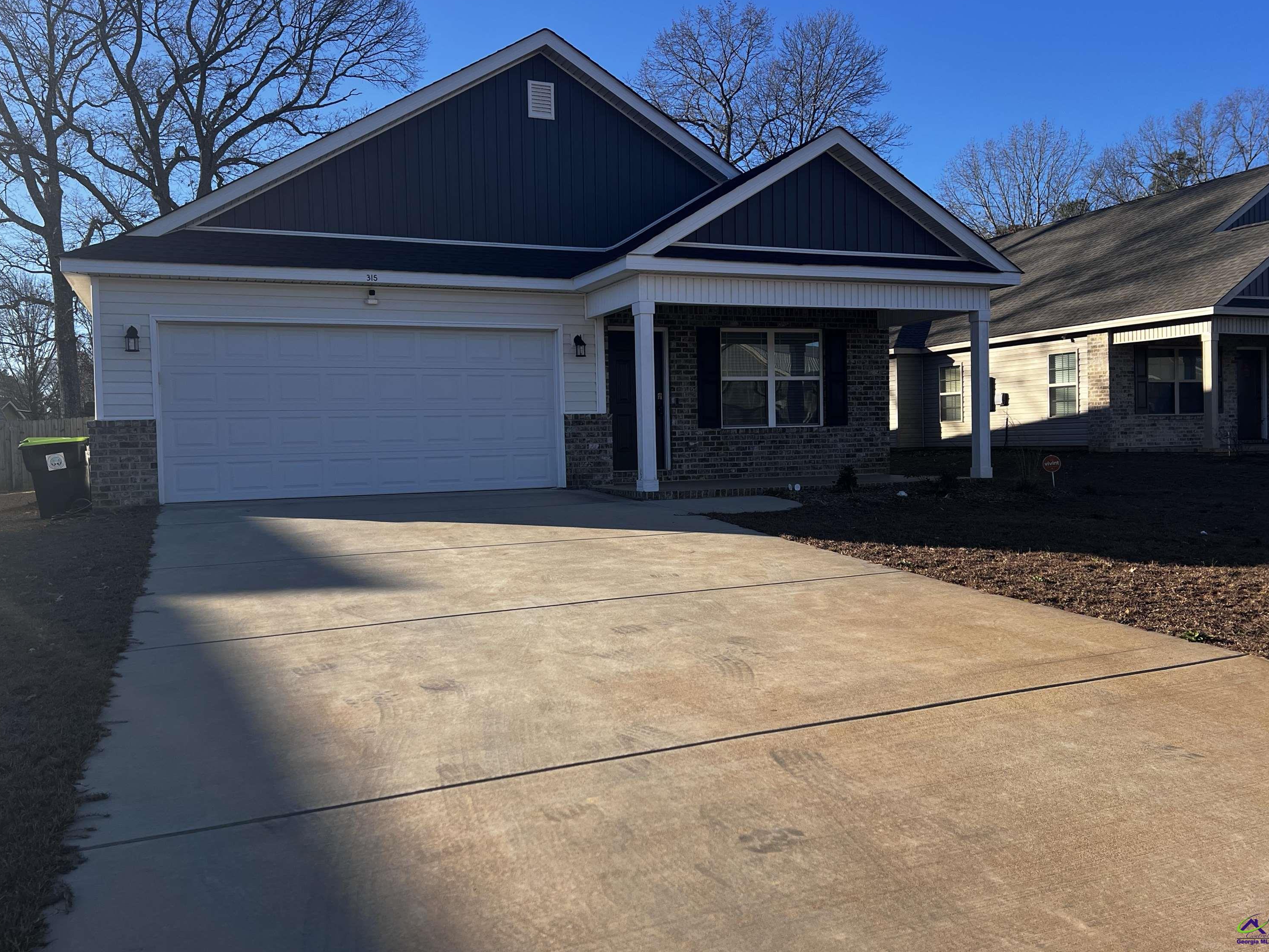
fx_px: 990
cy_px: 460
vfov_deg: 51.3
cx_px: 619
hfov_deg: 65.3
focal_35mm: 27
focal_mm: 5.7
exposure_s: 1/2457
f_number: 1.5
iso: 50
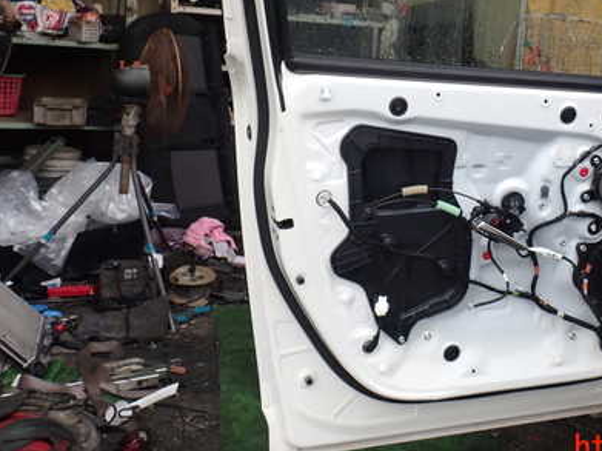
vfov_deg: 31.0
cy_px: 122
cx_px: 460
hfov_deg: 40.0
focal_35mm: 46
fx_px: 800
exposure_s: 1/80
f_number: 3.2
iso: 100
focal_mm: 5.4
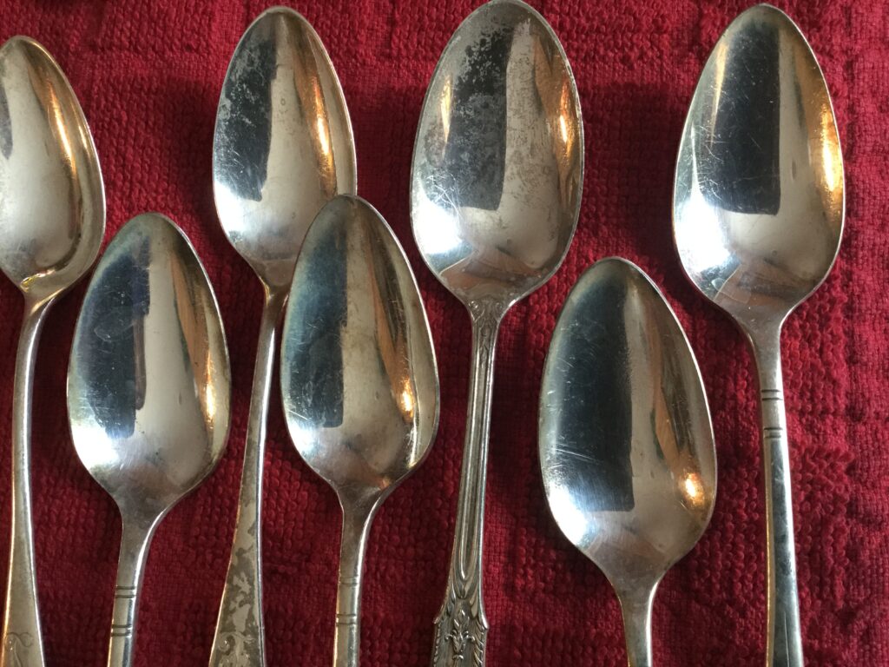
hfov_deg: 58.4
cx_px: 444
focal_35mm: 31
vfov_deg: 45.4
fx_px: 796
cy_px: 334
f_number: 2.4
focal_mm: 3.3
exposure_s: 1/30
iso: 125
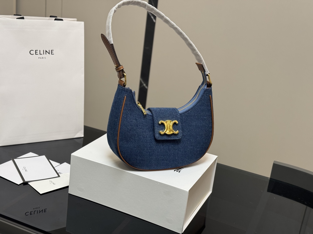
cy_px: 117
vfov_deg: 30.3
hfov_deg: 39.7
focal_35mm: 48
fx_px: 434
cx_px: 156
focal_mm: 6.76
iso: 100
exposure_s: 1/91
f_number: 1.78
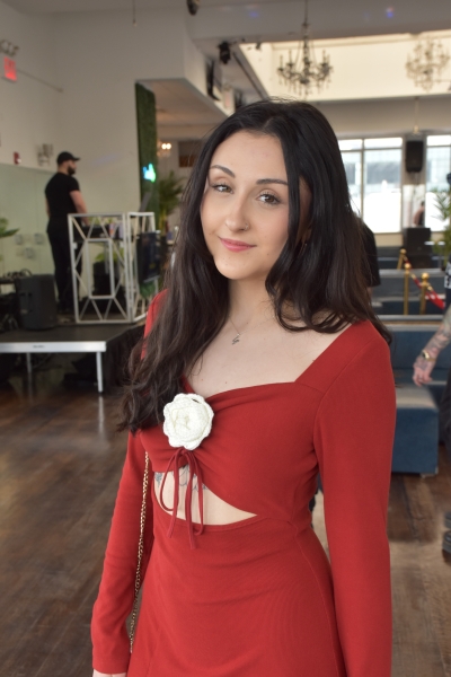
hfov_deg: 33.0
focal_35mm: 40
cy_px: 338
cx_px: 226
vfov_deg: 47.9
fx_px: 761
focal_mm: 27
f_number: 5.6
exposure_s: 1/125
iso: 450
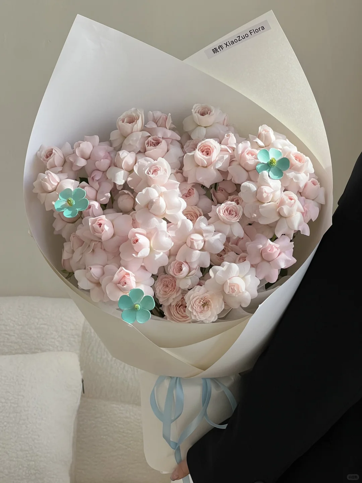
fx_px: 1074
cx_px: 181
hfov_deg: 19.1
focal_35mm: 77
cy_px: 242
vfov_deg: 25.3
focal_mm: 9
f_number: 2.8
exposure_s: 1/99
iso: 32
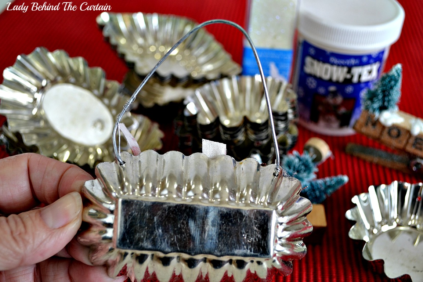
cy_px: 141
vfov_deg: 29.9
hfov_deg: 43.6
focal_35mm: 45
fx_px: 529
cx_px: 212
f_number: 4.5
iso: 400
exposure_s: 1/60
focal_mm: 30
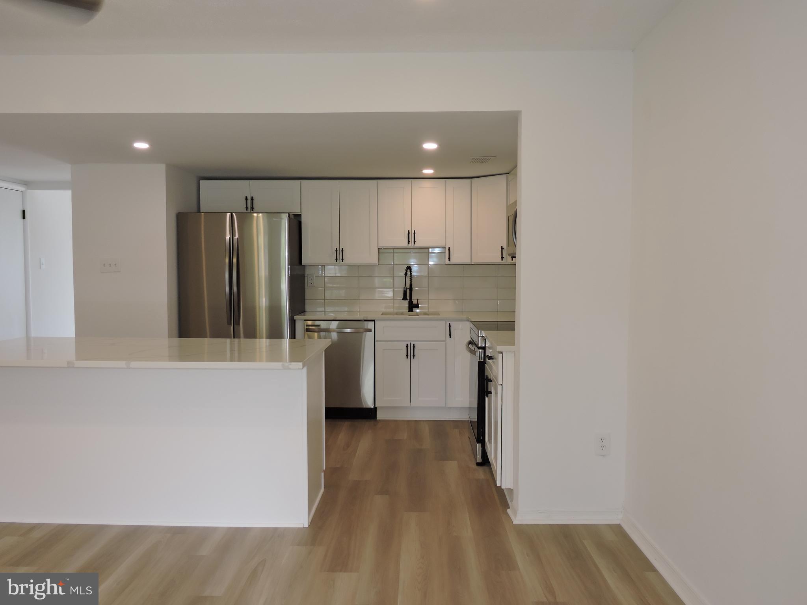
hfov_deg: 63.4
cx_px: 404
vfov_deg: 49.7
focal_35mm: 28
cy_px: 302
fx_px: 653
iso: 110
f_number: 3.5
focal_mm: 5
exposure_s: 1/40
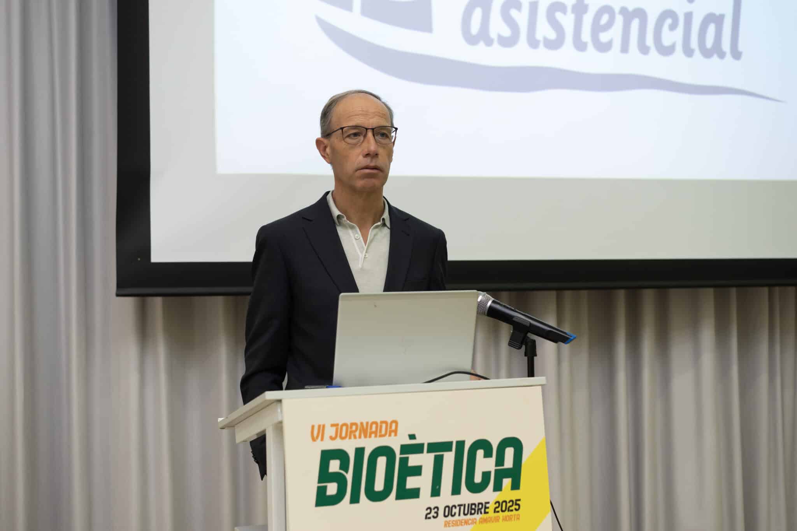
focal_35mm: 55
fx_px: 1217
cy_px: 266
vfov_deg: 24.6
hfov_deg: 36.2
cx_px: 398
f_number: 2.8
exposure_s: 1/160
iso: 400
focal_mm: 55
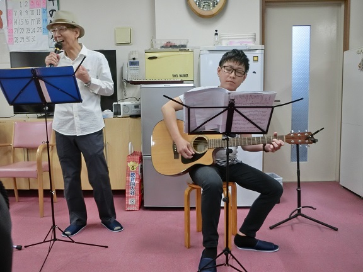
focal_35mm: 34
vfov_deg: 41.8
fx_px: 357
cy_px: 136
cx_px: 182
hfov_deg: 54.0
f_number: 3.9
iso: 800
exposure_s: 1/50
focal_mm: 6
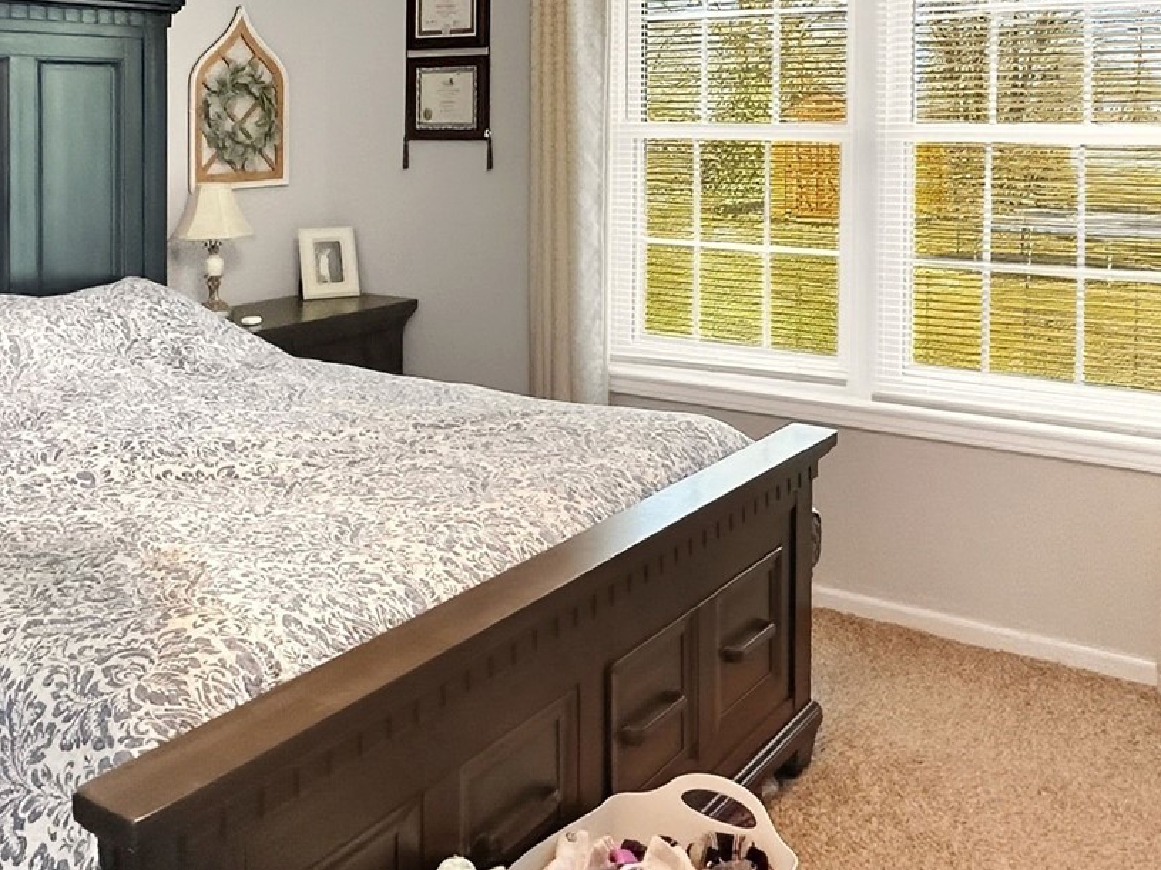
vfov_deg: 42.1
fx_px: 1107
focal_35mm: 33
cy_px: 265
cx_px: 631
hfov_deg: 55.3
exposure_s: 1/120
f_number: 2.2
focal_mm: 2.2
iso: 200
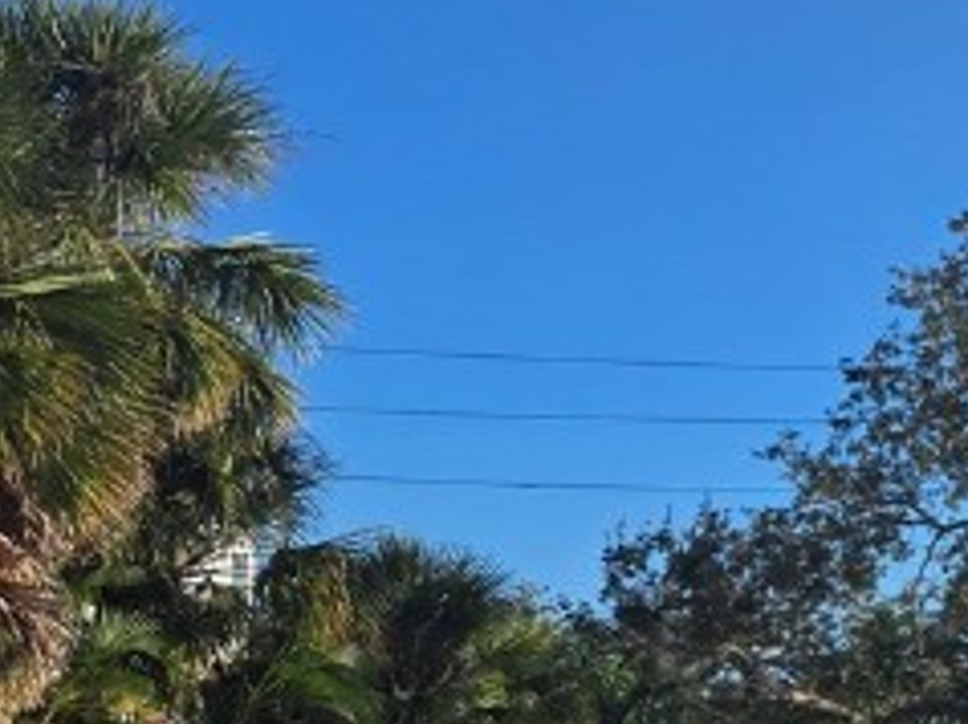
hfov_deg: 16.9
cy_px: 602
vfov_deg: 14.8
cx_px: 1676
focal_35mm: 99
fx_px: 2766
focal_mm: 5.4
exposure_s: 1/1529
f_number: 1.8
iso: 25
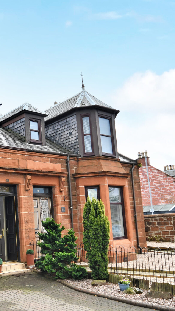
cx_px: -4
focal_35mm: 39
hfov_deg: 28.4
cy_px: 178
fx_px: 322
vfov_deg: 51.4
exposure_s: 1/80
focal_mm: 14
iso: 100
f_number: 7.1
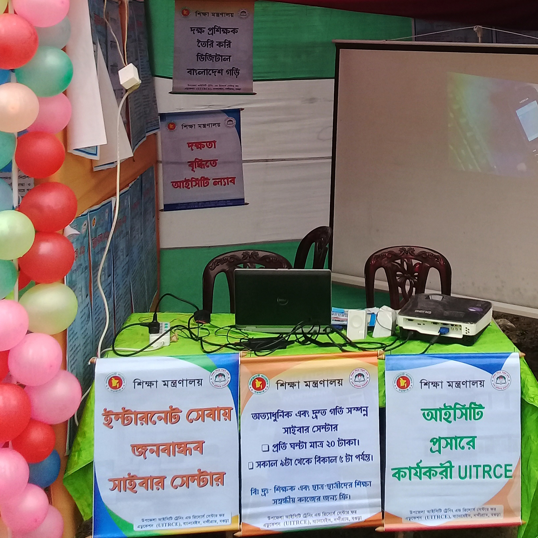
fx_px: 967
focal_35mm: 55
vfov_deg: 29.9
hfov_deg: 30.7
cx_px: 377
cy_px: 64
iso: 50
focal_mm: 3.3
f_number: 2.2
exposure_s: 1/344
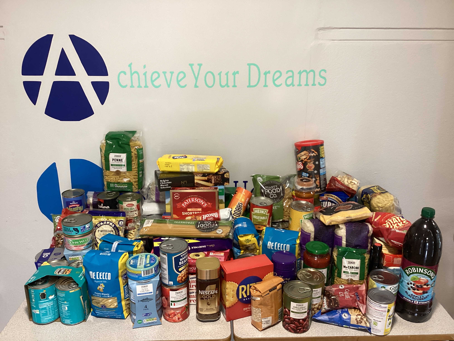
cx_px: 227
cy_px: 170
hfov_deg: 58.4
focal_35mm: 31
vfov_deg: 45.4
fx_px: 407
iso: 200
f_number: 2.4
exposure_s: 1/50
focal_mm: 3.3
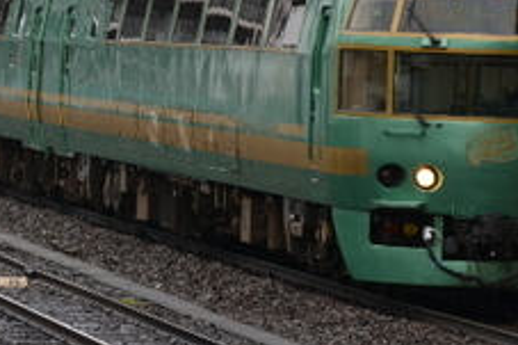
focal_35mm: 291
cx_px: 192
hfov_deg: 7.1
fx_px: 4181
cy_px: 56
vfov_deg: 4.7
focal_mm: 55
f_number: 5.6
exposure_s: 1/125
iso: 180
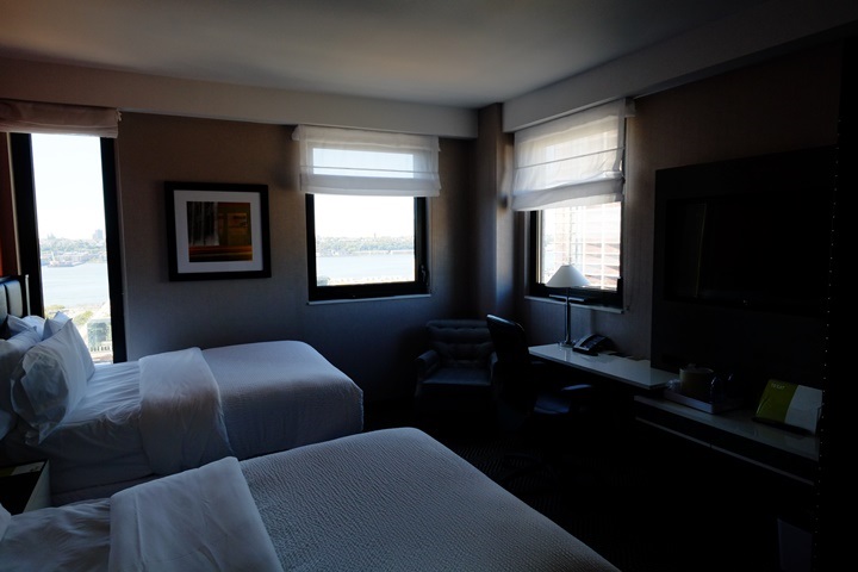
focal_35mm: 21
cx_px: 429
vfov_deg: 59.5
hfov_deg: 81.2
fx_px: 500
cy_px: 286
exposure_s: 1/170
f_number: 5.6
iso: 800
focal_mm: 14
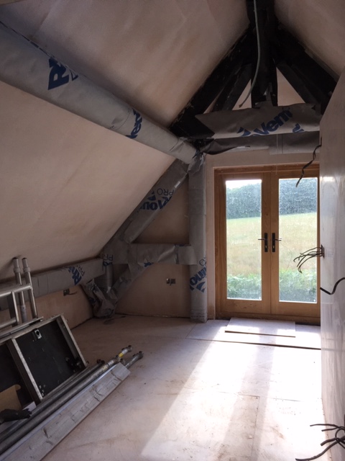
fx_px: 385
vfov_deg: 61.7
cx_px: 172
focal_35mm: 29
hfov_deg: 48.2
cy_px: 230
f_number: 2.2
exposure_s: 1/120
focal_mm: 4.15
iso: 40
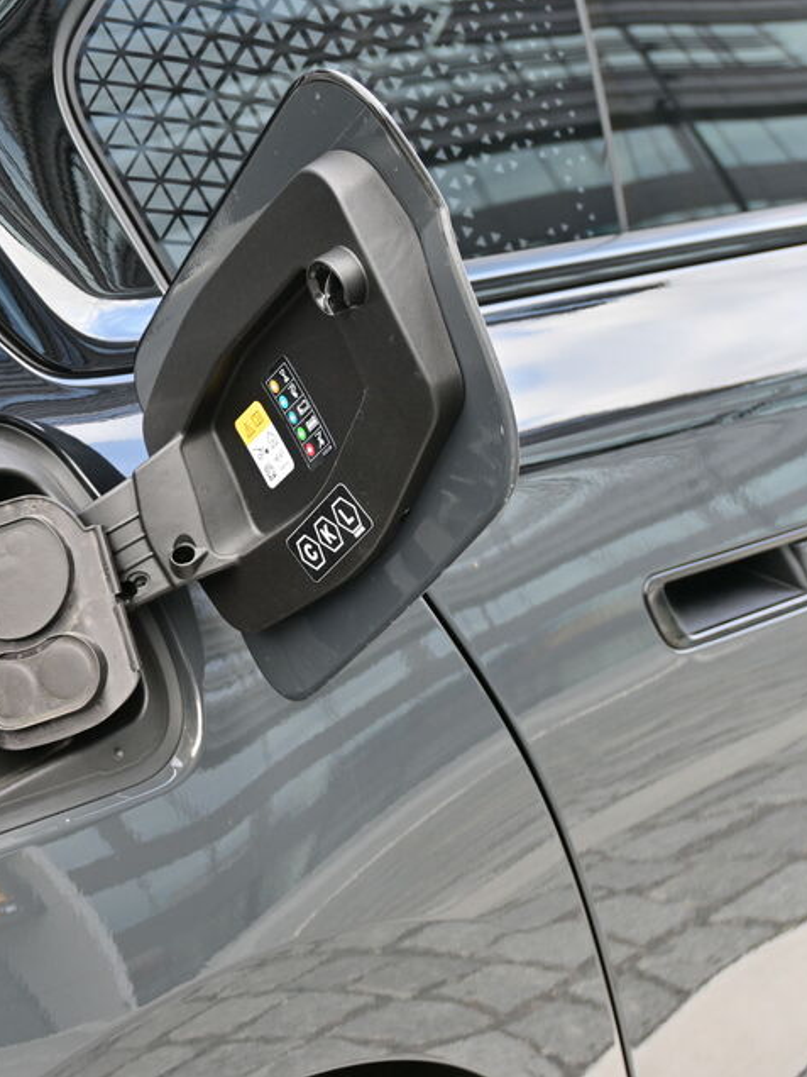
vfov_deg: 26.3
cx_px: 44
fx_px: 2300
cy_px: 537
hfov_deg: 19.4
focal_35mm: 74
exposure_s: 1/60
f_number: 5
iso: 100
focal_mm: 34
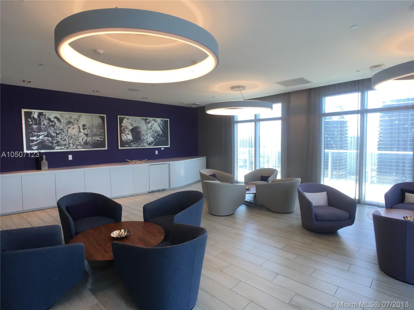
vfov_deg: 48.2
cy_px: 155
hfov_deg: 61.7
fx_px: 347
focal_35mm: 29
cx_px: 207
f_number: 2.2
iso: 40
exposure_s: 1/120
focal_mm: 4.15
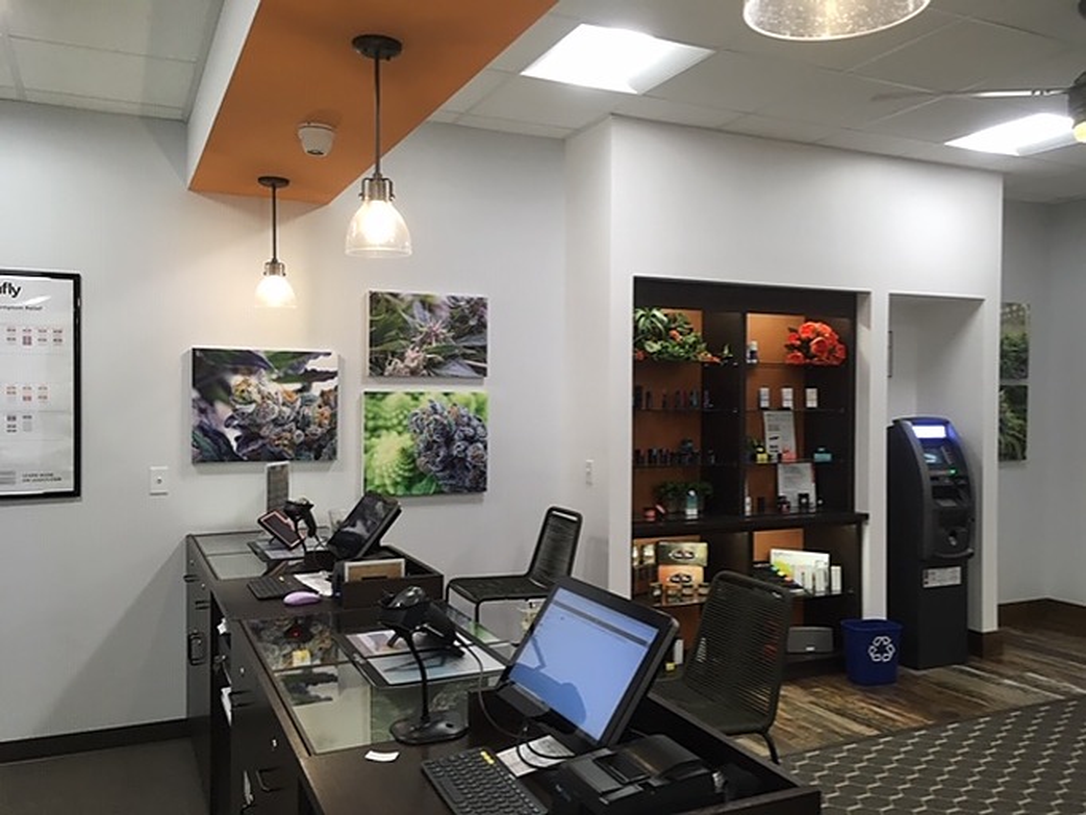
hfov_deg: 61.6
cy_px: 408
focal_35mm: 29
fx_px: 910
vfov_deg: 48.3
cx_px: 543
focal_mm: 4.15
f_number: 2.2
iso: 25
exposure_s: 1/30
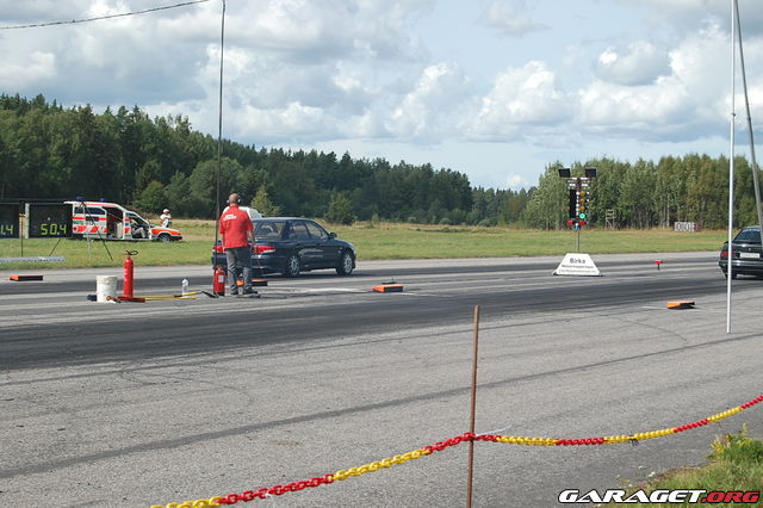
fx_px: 1748
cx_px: 382
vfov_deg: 16.5
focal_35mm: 82
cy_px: 254
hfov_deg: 24.6
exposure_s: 1/320
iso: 200
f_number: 9
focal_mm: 55
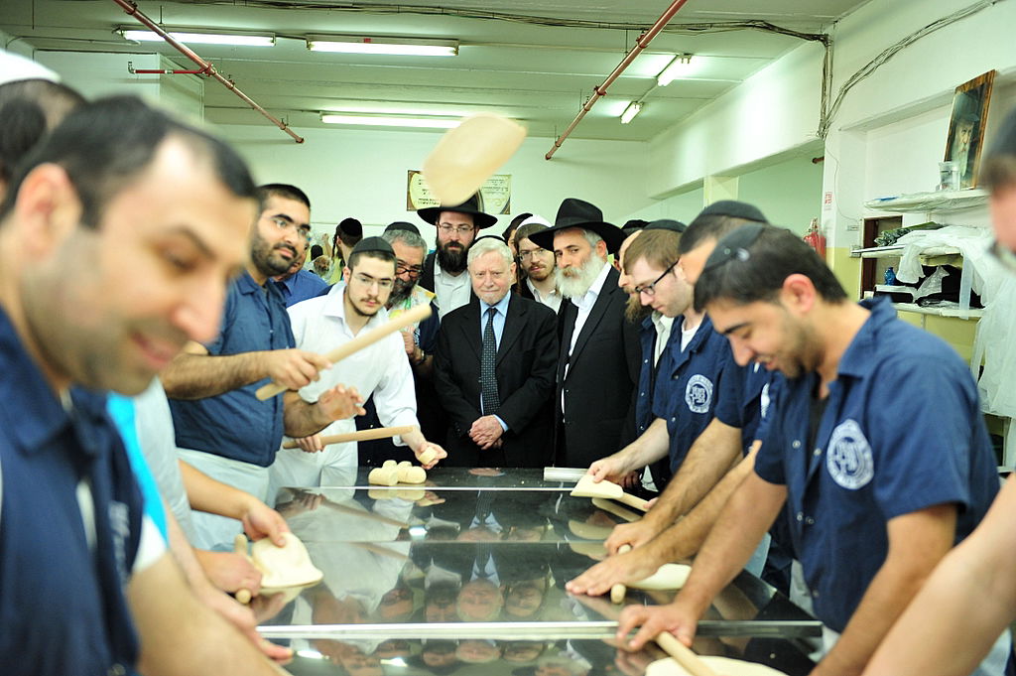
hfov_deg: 48.5
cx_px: 508
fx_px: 1128
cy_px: 338
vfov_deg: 33.3
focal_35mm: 40
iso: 1250
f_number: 3.2
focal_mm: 40
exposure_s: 1/125
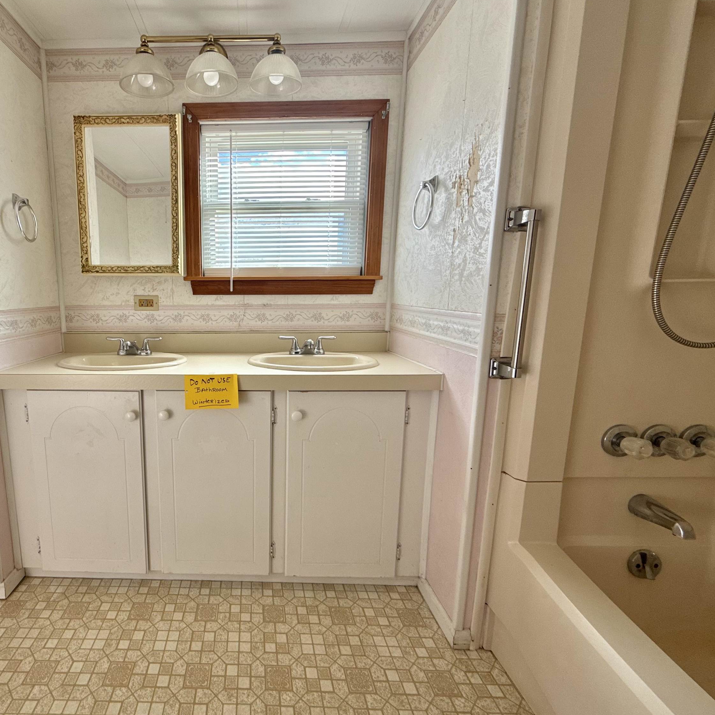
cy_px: 359
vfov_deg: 84.0
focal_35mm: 17
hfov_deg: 81.2
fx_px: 397
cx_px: 240
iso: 64
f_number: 2.2
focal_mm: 2.22
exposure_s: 1/99
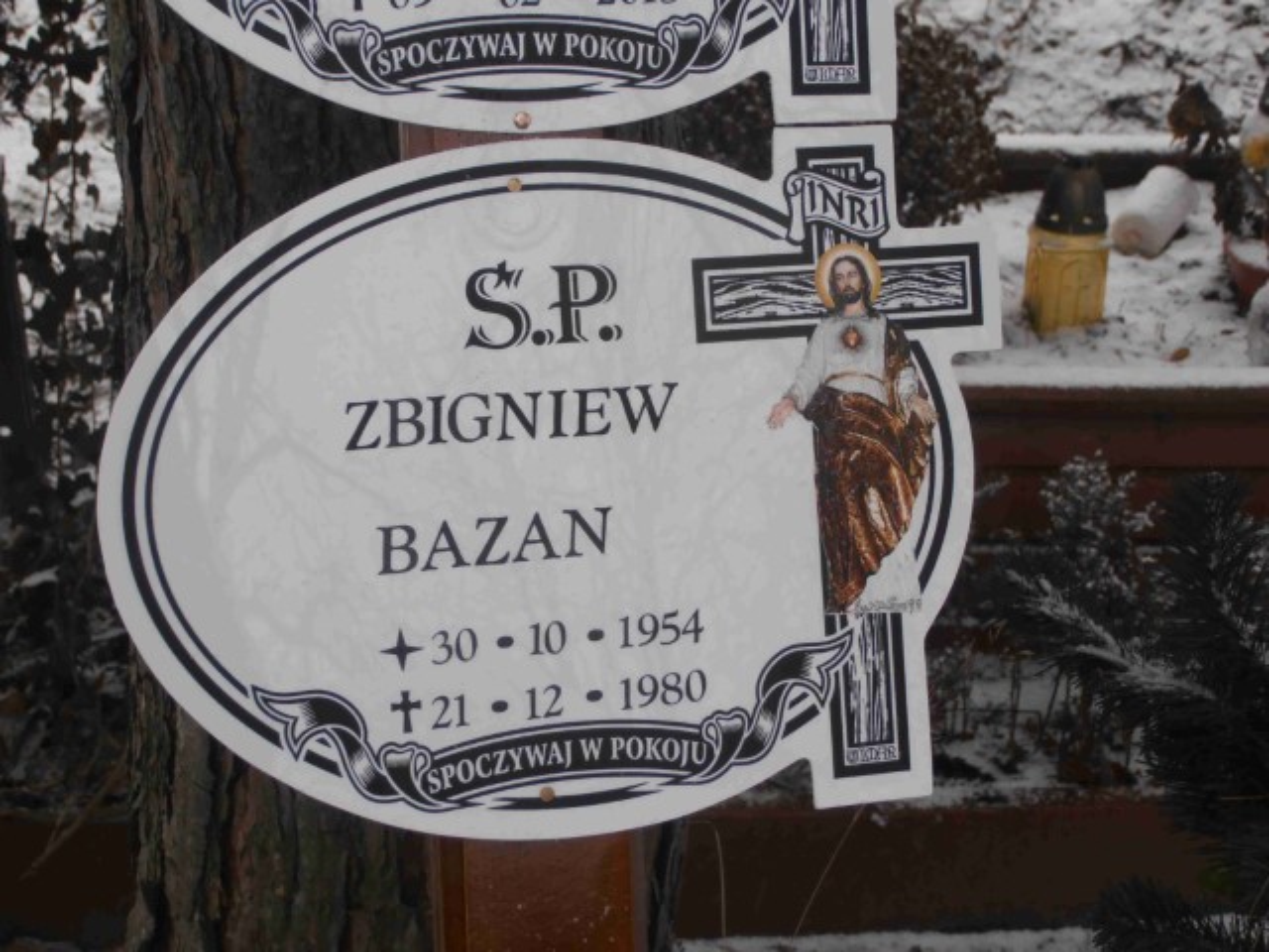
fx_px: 3226
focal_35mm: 88
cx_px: 634
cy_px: 476
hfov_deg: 22.3
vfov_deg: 16.8
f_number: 5.1
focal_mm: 15.51
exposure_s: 1/125
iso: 80
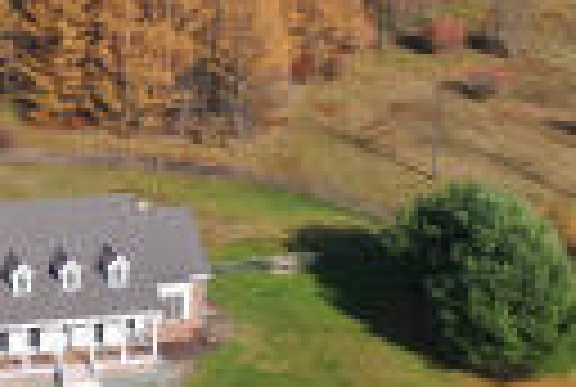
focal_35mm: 109
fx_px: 1748
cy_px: 79
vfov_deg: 12.6
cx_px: -27
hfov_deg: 18.1
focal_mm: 10.26
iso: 100
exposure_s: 1/1000
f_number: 3.2
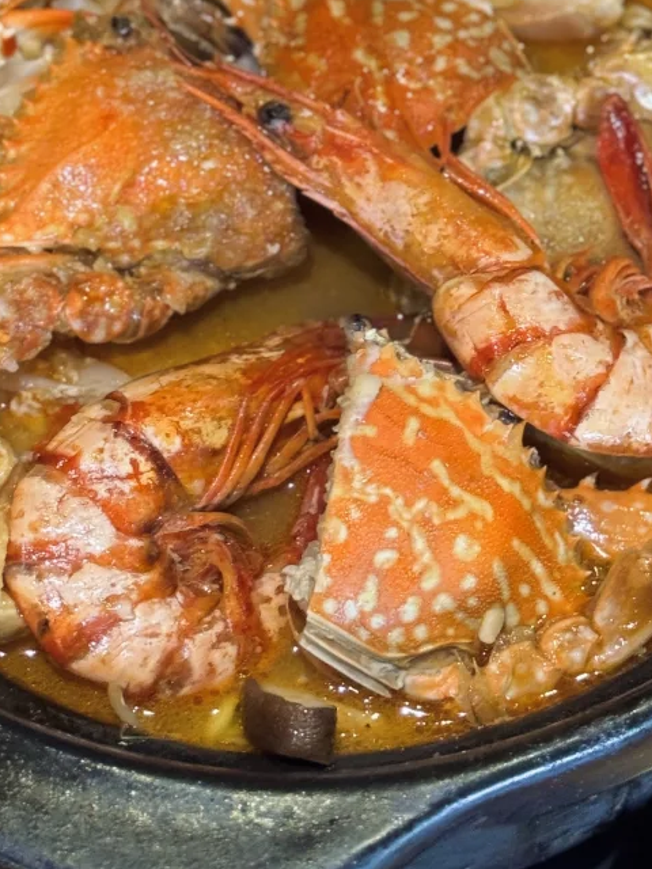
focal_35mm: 108
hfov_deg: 13.7
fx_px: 2712
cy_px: 119
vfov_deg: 18.0
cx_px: 334
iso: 320
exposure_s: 1/33
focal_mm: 6.76
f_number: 1.78
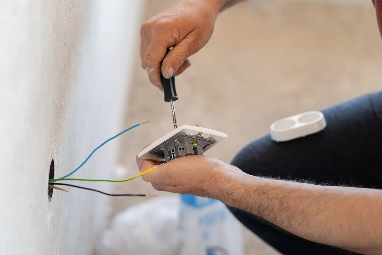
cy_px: 128
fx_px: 902
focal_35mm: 85
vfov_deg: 16.1
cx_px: 191
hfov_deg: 23.9
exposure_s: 1/100
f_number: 2.8
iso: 100
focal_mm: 85
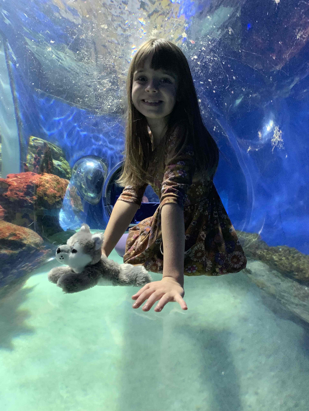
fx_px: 309
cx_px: 154
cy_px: 206
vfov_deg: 67.3
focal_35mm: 26
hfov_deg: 53.1
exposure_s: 1/24
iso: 800
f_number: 1.8
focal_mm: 4.25
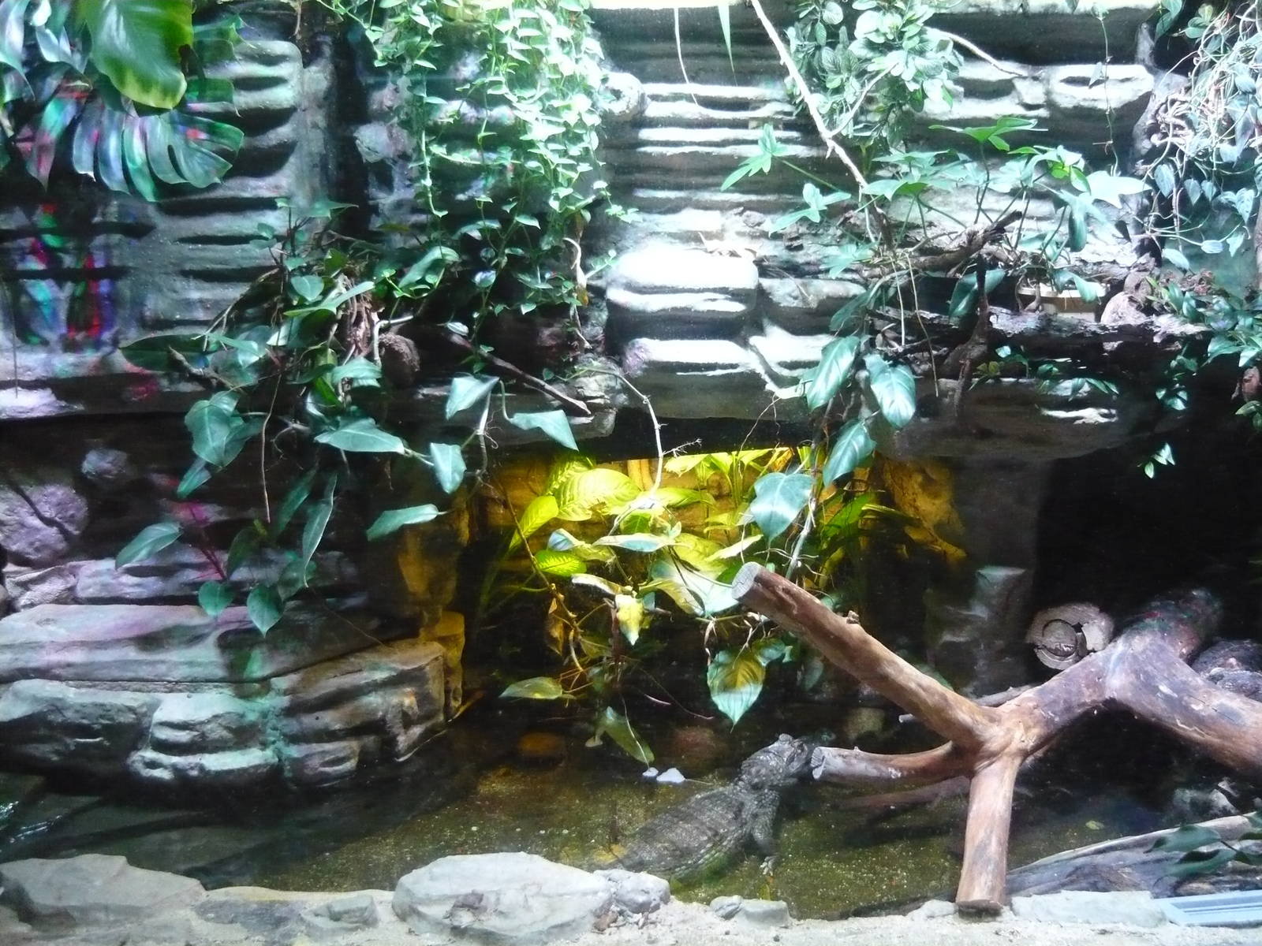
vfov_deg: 42.9
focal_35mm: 33
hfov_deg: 55.4
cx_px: 631
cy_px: 473
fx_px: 1203
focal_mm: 5.5
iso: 800
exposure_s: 1/30
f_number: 2.8
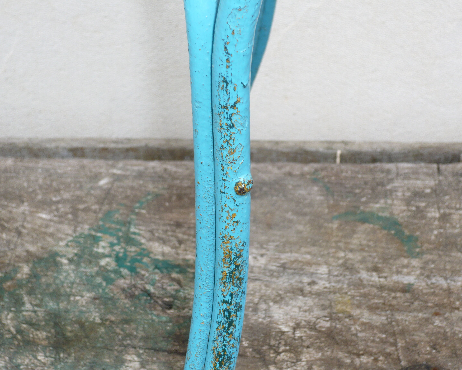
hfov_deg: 27.1
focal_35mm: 70
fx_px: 957
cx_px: 236
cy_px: 185
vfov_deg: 21.9
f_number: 4.5
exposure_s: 1/100
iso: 100
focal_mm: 11.1
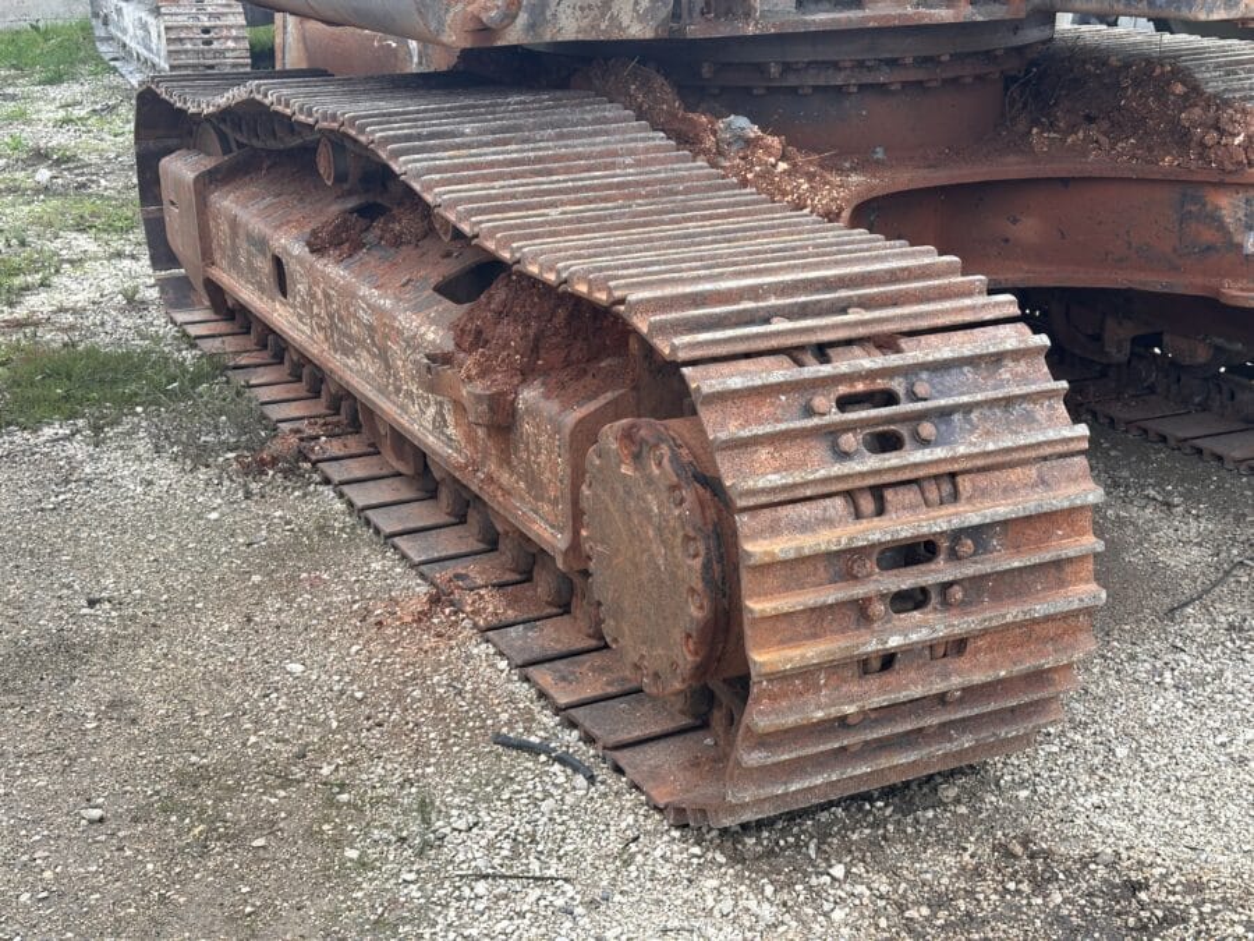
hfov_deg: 39.7
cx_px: 627
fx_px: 1739
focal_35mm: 48
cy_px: 470
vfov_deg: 30.3
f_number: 1.78
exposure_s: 1/286
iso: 64
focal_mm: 6.86
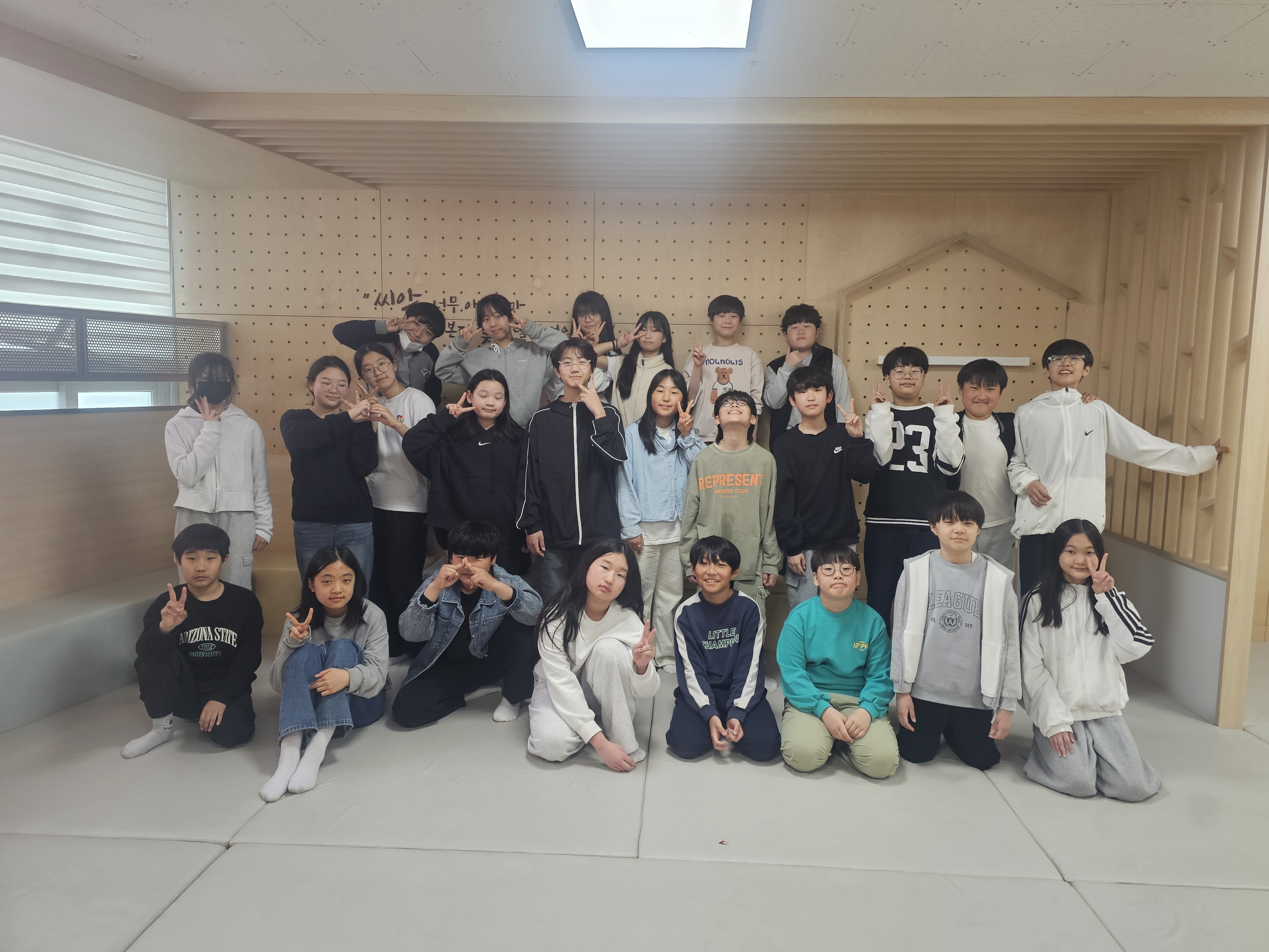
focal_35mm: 23
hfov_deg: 73.9
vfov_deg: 58.9
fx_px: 843
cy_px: 476
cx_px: 634
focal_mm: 6.3
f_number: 1.7
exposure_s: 1/120
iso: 160
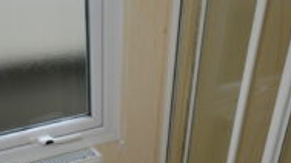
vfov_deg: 26.0
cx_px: 75
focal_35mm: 45
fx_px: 347
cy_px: 129
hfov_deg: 44.1
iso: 450
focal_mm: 10
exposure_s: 1/60
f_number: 4
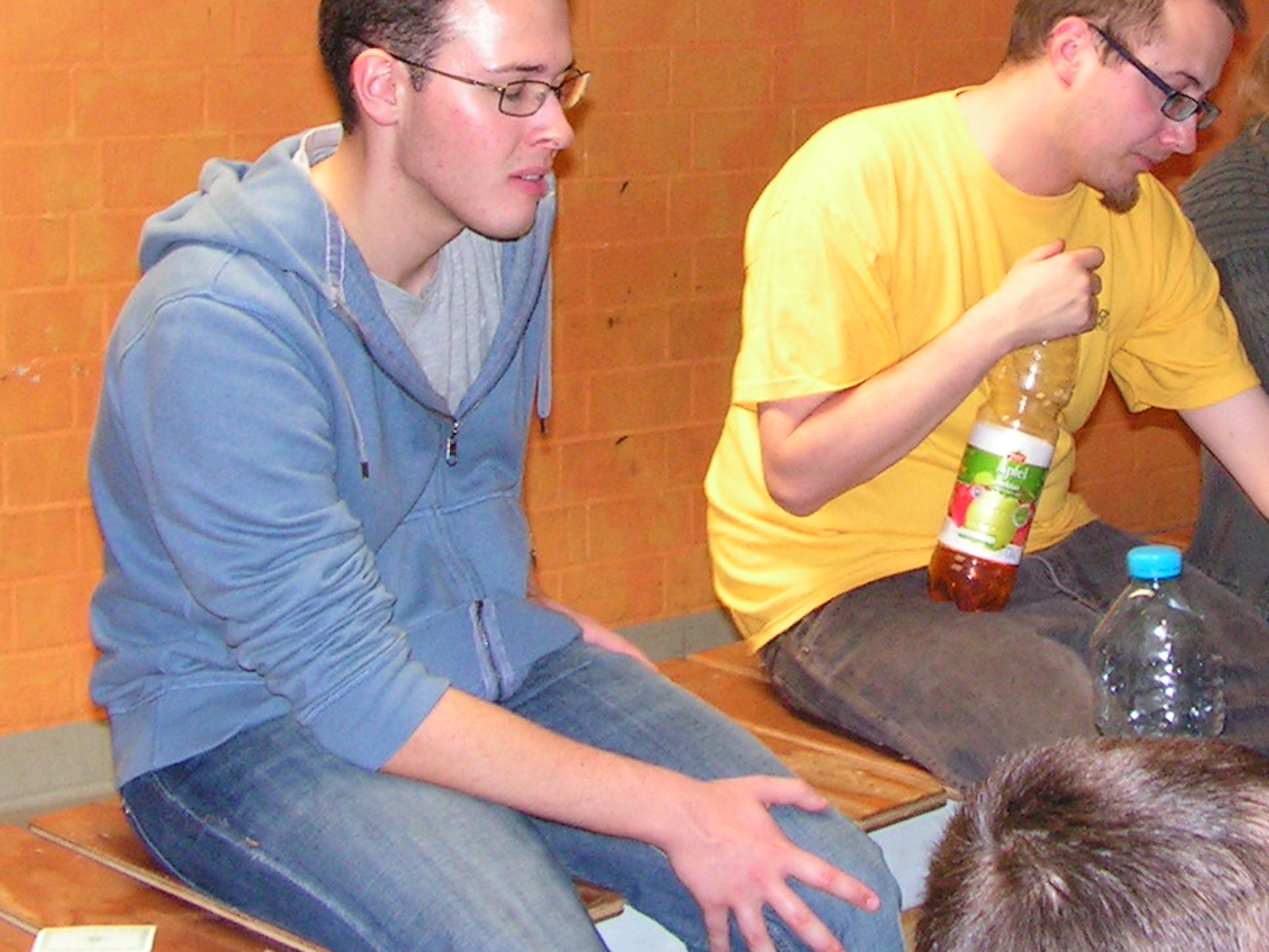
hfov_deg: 25.5
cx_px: 891
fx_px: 2787
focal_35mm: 76
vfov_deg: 19.1
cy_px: 127
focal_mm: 6
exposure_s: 1/40
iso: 200
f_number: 3.2
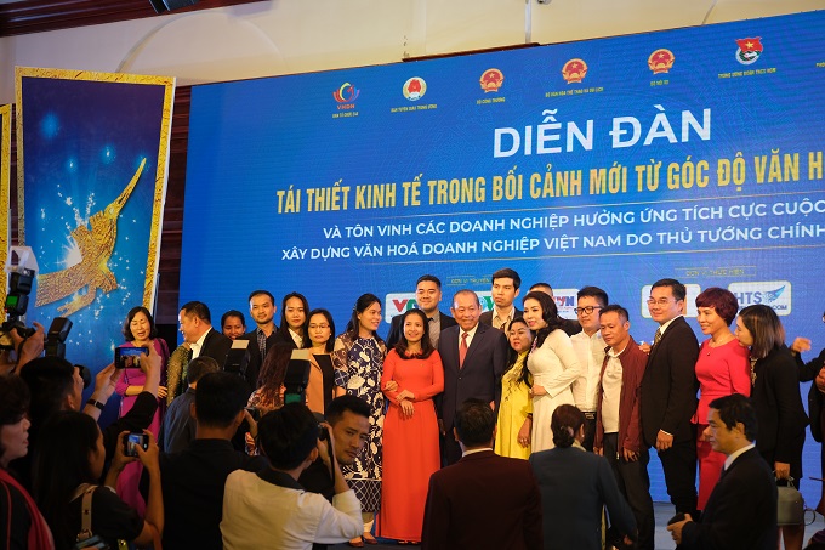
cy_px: 275
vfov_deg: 26.5
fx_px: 1168
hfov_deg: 38.9
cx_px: 412
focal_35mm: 51
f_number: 3.6
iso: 500
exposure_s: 1/80
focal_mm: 34.3
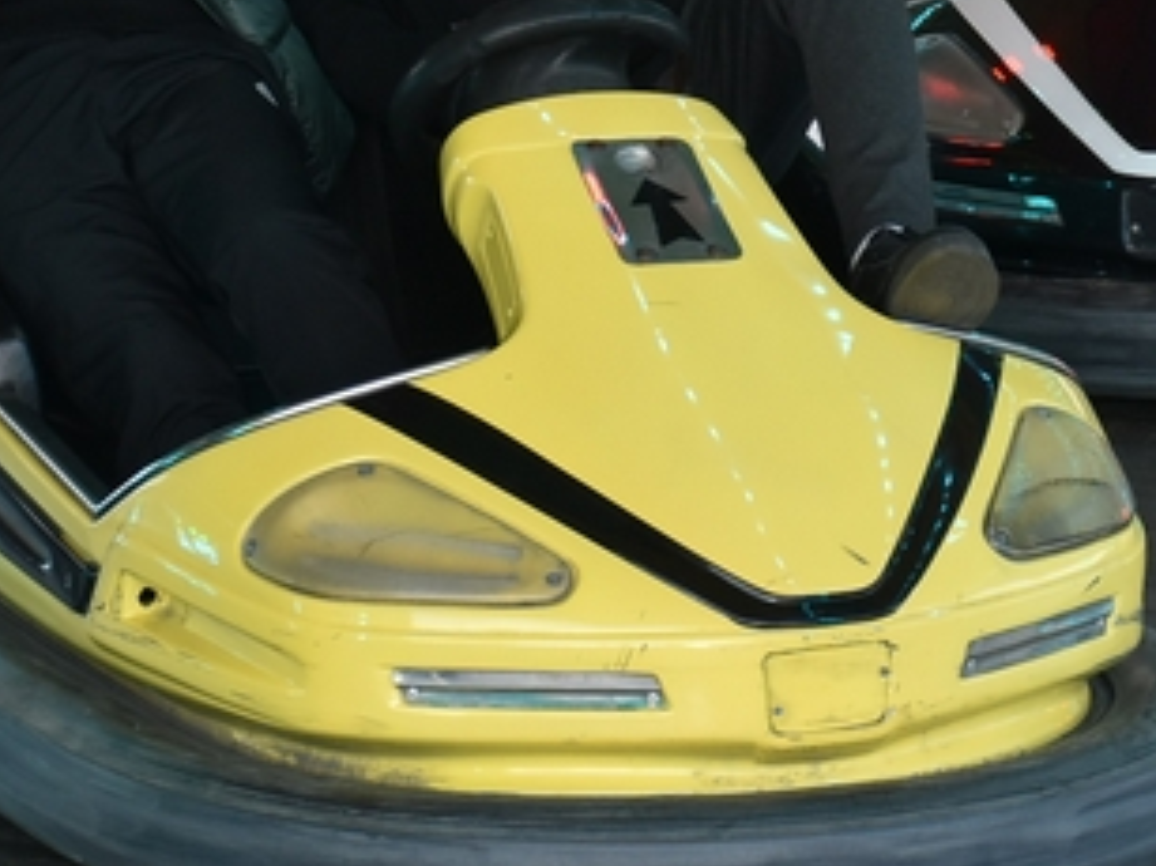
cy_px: -34
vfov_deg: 6.7
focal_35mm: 220
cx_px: 1130
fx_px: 7344
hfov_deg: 9.0
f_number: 4.8
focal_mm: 52
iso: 500
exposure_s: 1/60
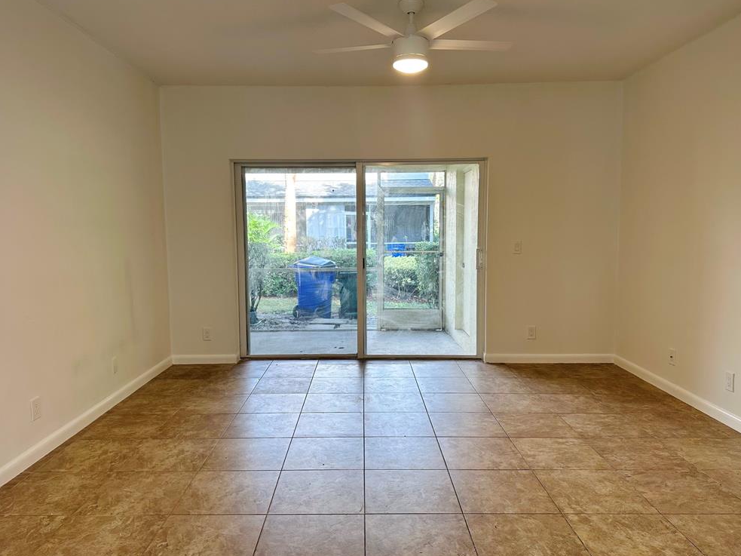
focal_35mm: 25
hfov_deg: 69.4
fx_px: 535
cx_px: 360
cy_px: 281
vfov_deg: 54.9
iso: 100
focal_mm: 6.86
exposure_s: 1/120
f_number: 1.78
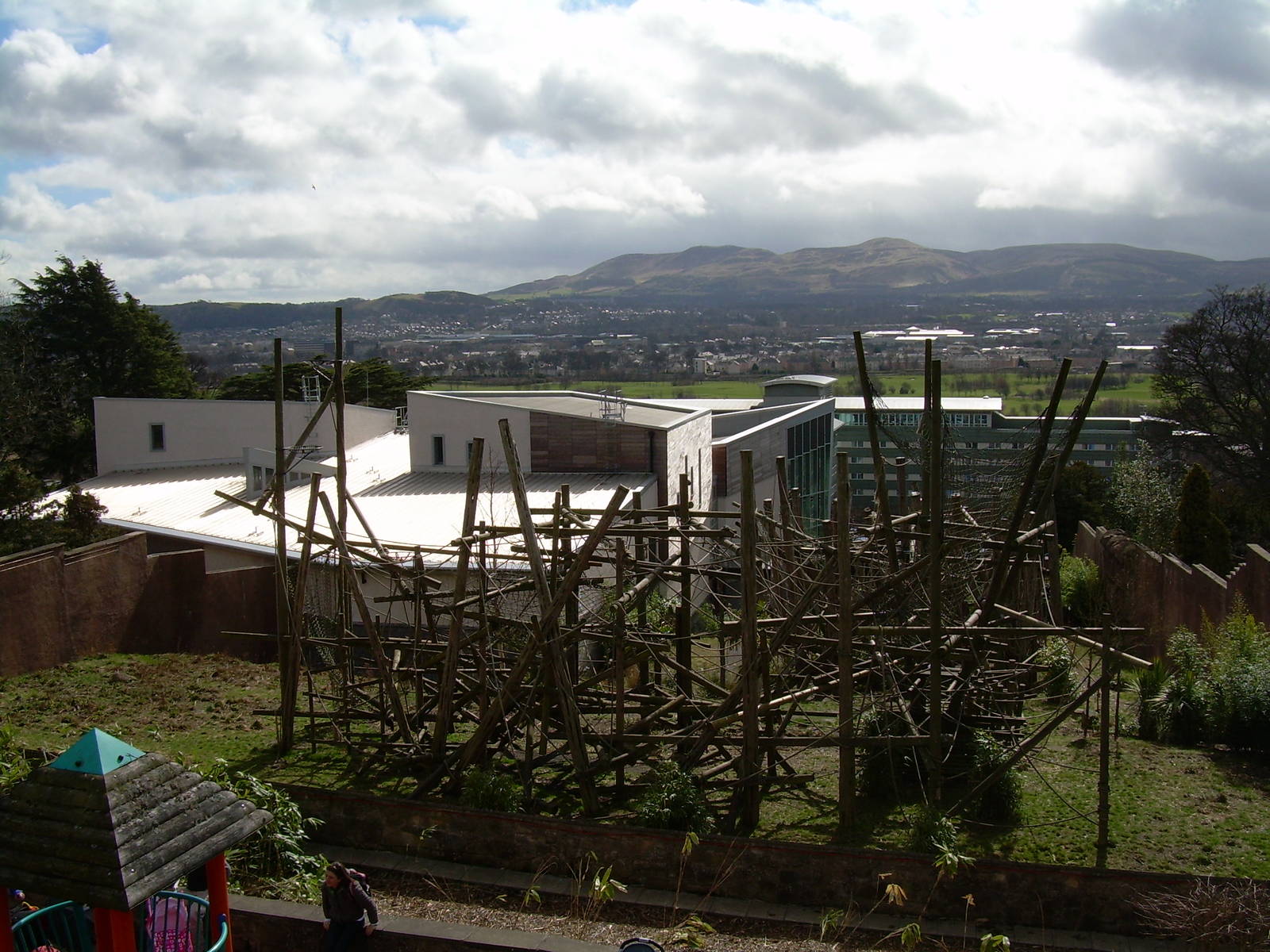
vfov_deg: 37.7
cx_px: 635
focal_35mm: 38
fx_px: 1394
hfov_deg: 49.0
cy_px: 476
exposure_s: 1/707
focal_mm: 6.3
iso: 50
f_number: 4.6
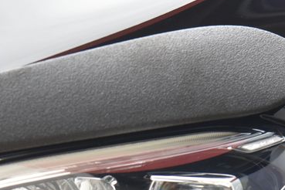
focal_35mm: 333
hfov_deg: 6.2
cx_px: 154
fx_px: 2636
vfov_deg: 4.1
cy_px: 239
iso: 500
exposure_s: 1/125
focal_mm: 120
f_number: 5.6
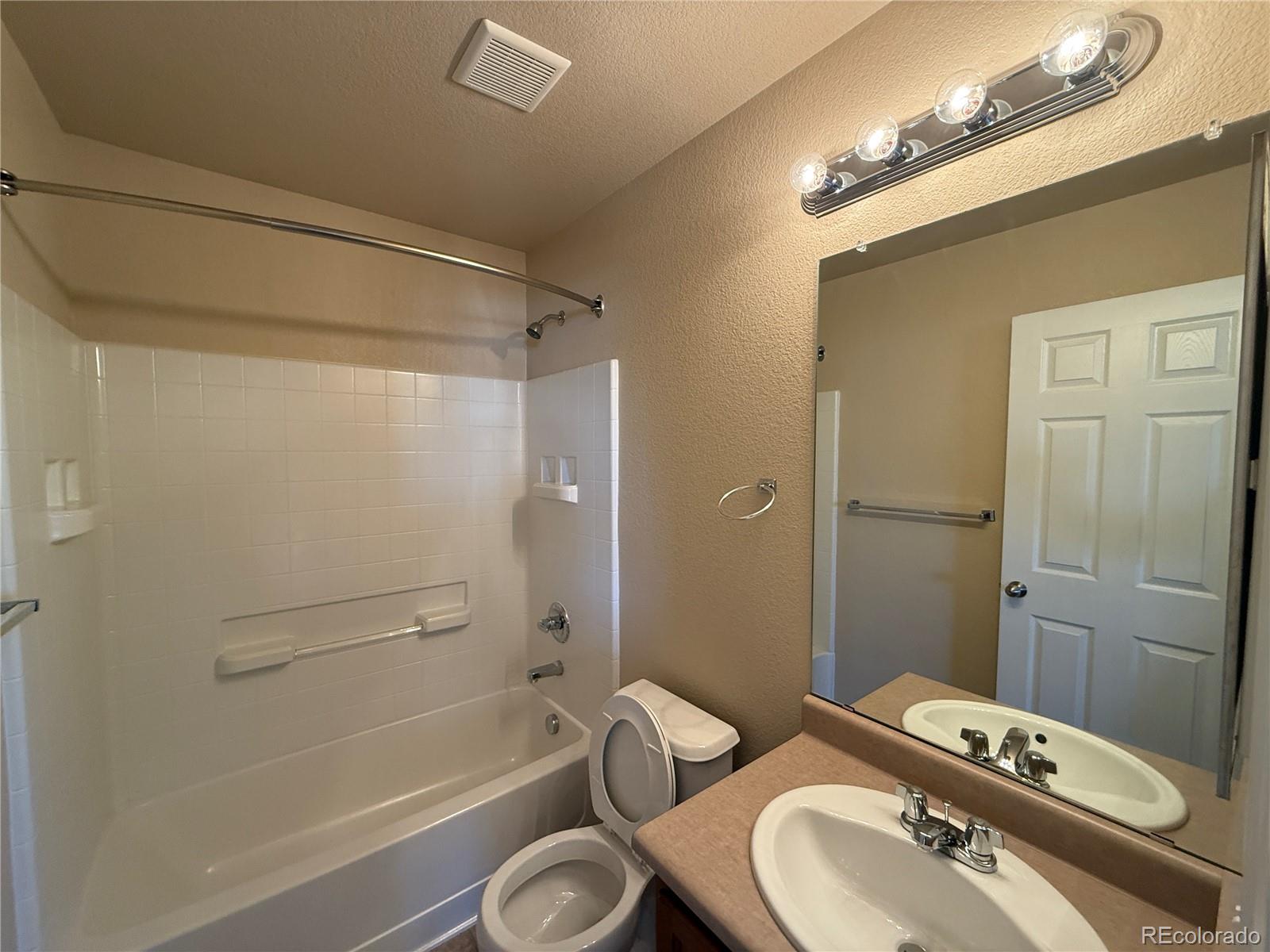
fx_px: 514
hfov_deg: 102.1
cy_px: 476
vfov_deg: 85.7
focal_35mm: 14
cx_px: 635
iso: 250
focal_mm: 2.22
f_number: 2.2
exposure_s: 1/60
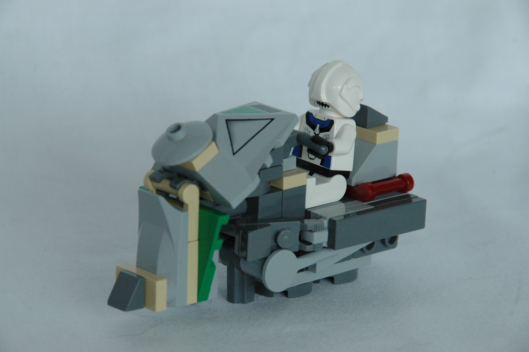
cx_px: 264
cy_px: 176
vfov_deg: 4.6
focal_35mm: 300
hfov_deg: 6.9
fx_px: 4404
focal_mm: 200
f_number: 10
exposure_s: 1/40
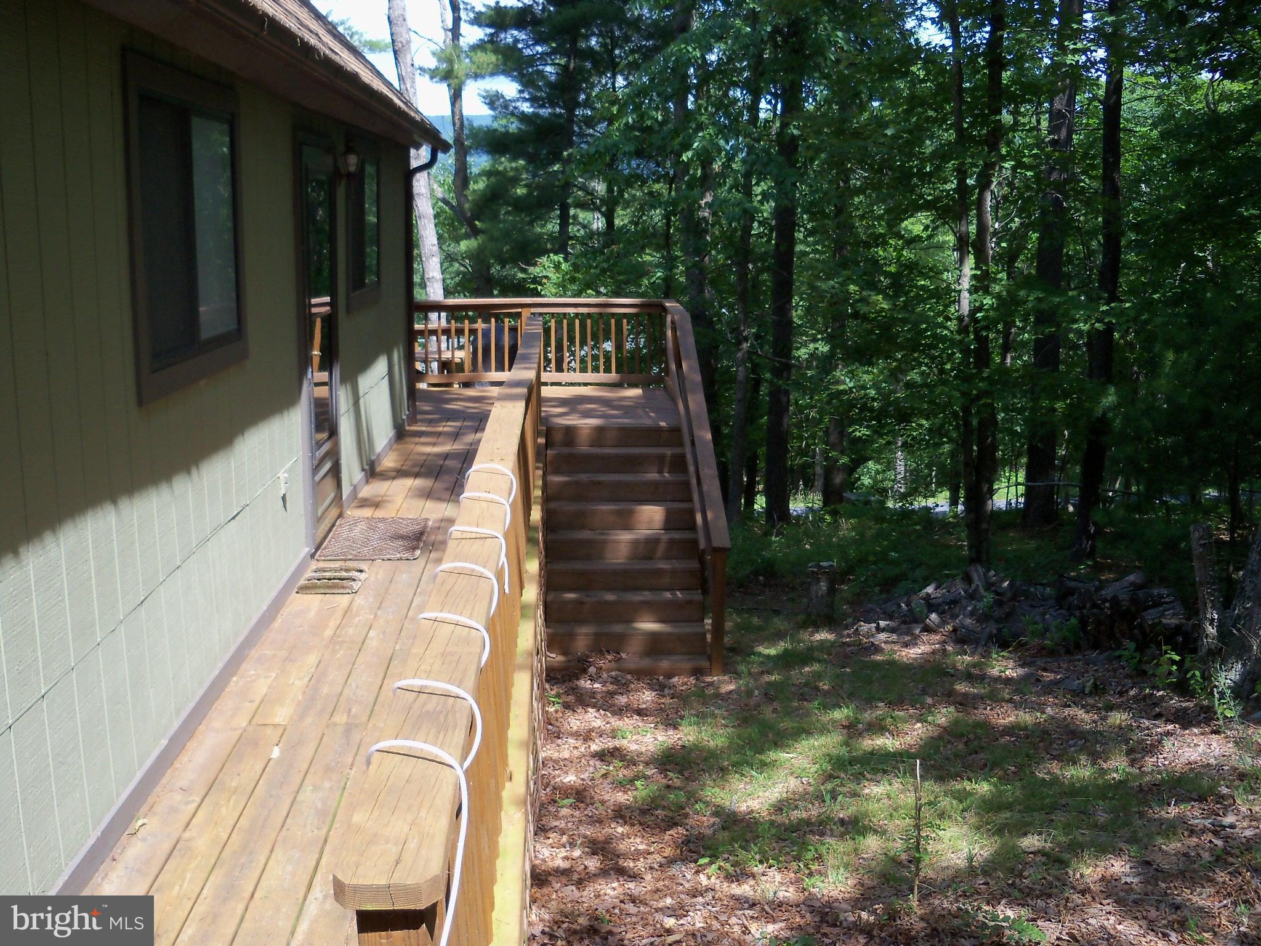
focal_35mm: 35
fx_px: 1275
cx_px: 630
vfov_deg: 40.7
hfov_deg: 52.6
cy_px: 473
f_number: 3.5
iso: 80
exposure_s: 1/250
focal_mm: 6.2
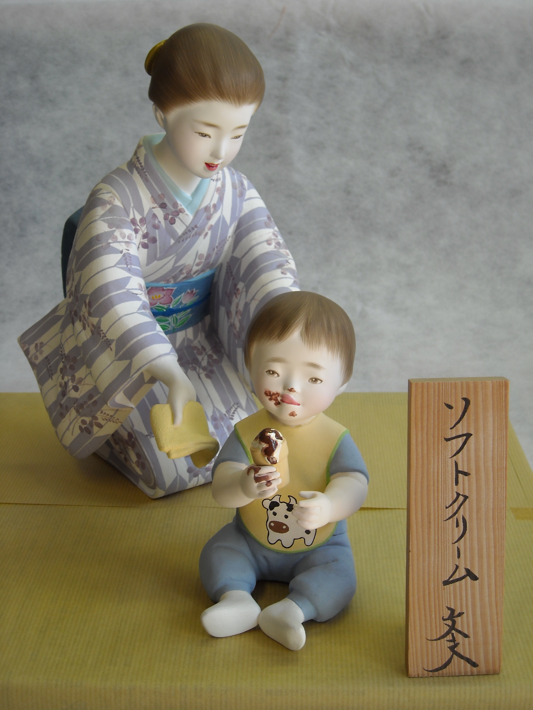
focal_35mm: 49
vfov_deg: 38.9
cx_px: 266
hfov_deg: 29.7
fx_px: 1006
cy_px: 355
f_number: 3.2
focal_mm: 7.92
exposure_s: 1/60
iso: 73
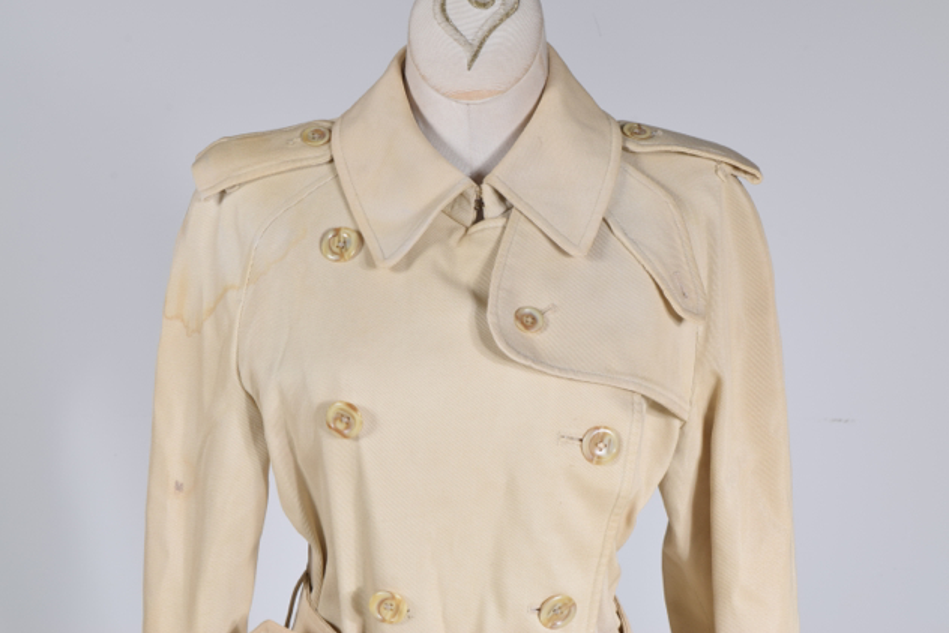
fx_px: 2202
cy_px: 316
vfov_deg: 16.4
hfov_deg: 24.3
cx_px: 476
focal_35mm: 84
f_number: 16
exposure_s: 1/125
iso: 200
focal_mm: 55
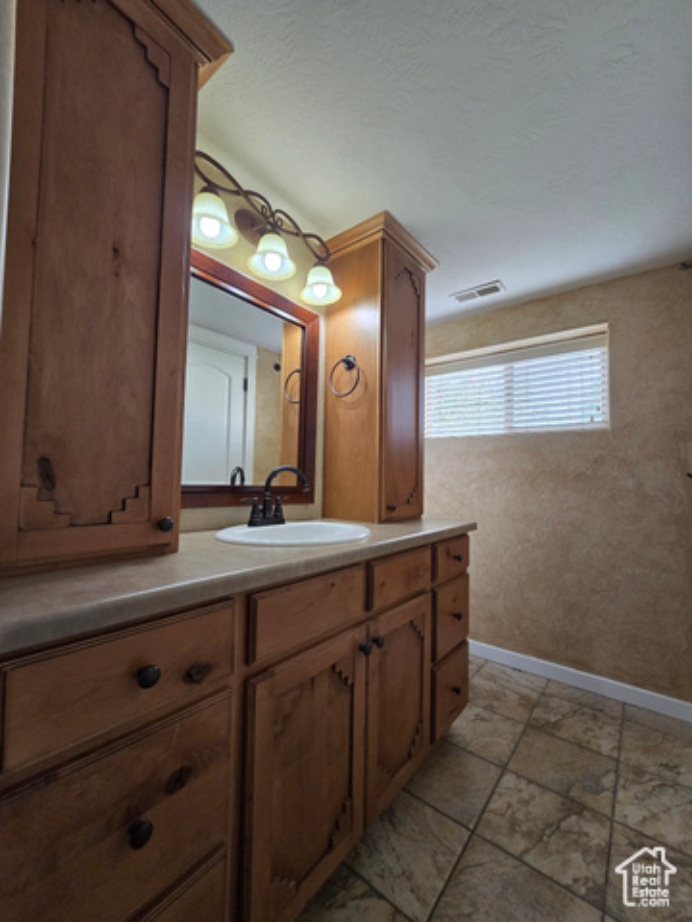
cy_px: 461
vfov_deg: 106.2
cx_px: 346
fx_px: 347
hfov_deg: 89.9
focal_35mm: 13
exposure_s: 1/60
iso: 200
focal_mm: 2.2
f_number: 2.2
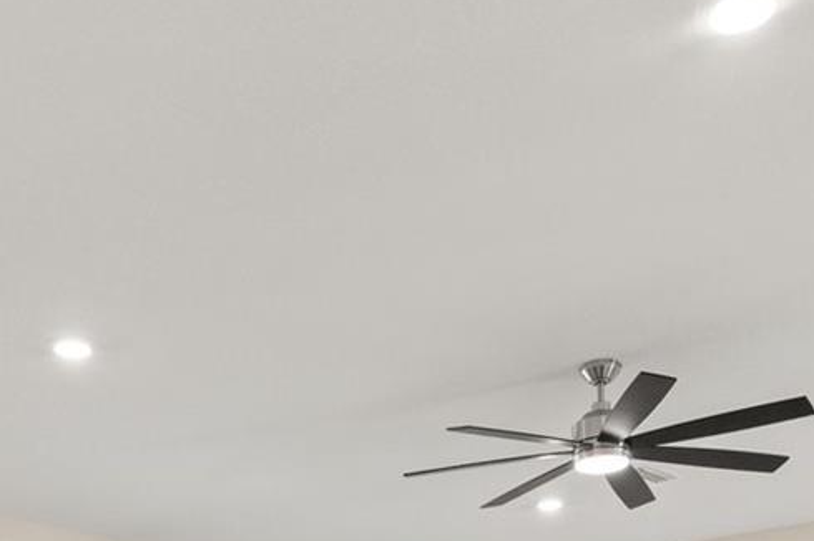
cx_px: 292
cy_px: 808
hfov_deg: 40.0
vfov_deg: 22.6
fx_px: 1107
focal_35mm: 49
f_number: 8
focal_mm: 10
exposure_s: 1/15
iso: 400
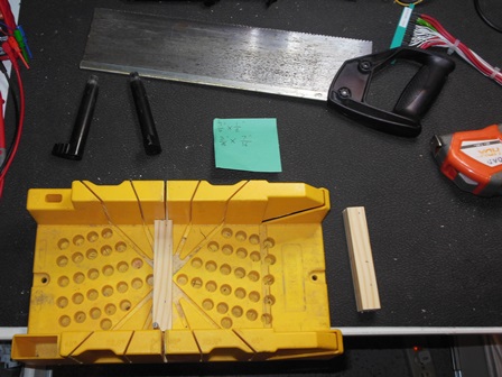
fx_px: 479
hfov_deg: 55.4
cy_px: 188
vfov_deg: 42.9
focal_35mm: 33
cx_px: 251
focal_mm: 6
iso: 125
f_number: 3.5
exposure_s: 1/30
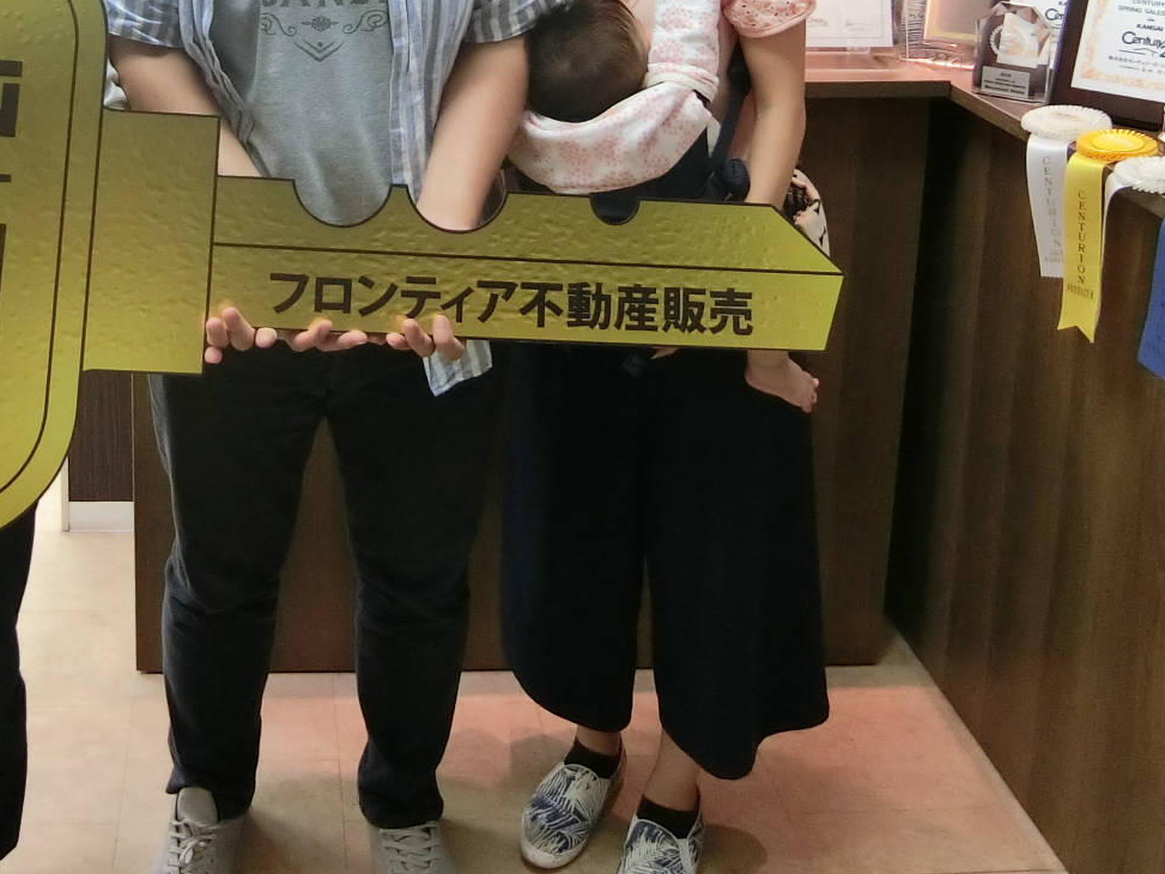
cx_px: 302
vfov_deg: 32.6
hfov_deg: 45.3
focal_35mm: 40
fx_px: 1346
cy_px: -34
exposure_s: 1/50
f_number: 2.7
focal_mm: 4.06
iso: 400
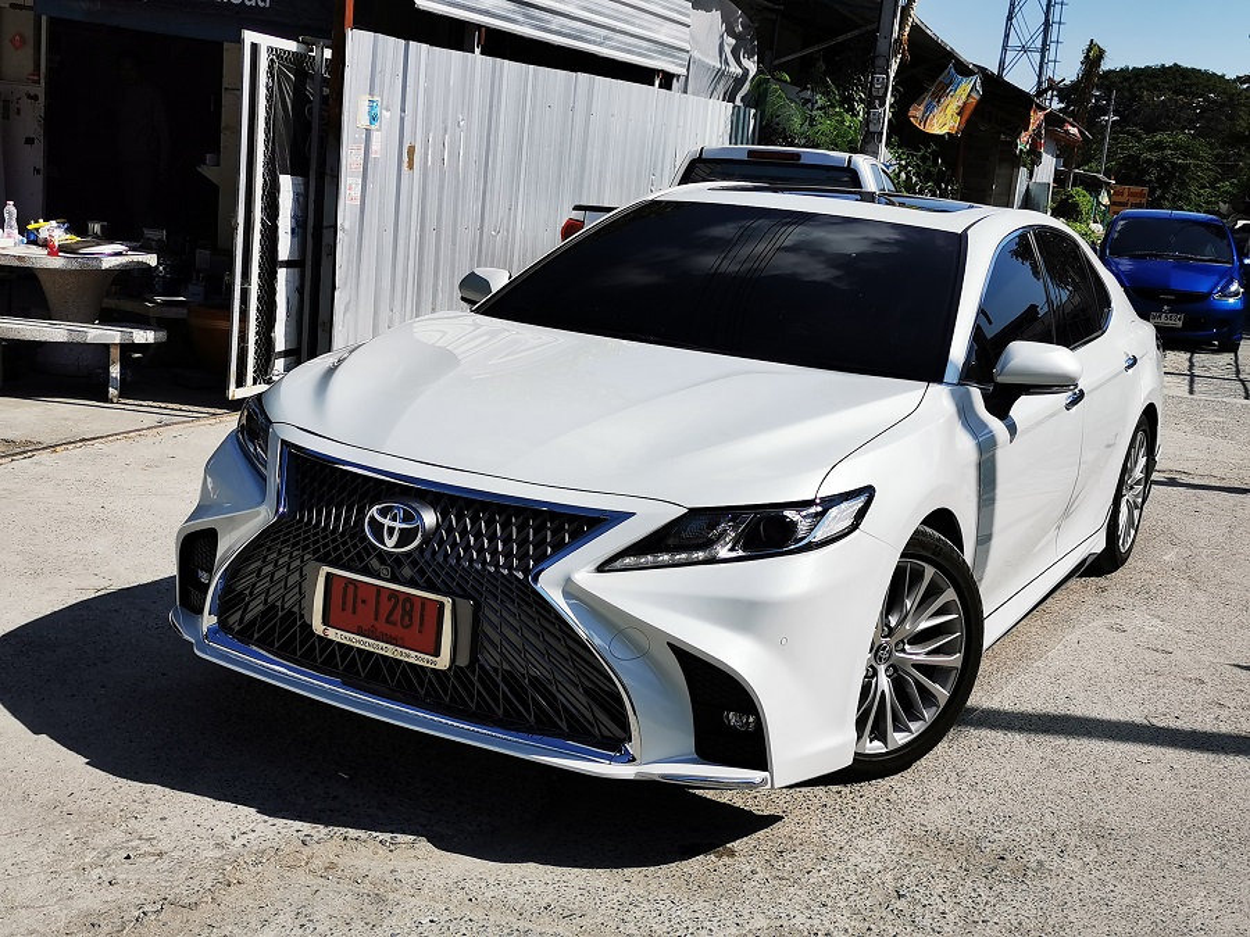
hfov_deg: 44.8
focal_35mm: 42
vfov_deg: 34.3
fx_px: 1517
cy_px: 468
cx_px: 625
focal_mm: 5.58
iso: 50
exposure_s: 1/5814
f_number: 1.8
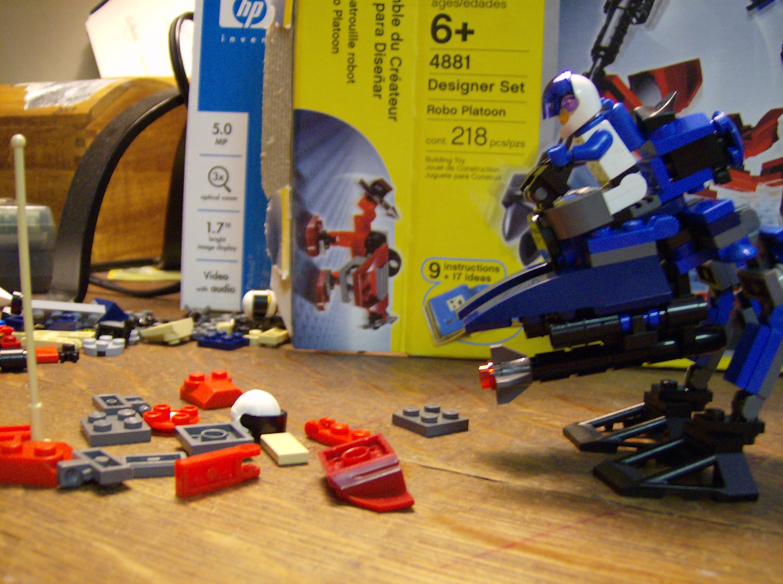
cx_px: 392
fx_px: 812
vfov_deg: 39.5
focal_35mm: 36
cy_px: 292
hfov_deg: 51.5
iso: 200
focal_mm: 6
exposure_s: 1/15.6
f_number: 2.8
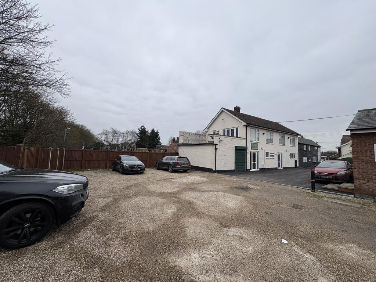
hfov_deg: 102.1
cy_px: 141
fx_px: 152
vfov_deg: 85.7
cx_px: 188
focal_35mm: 14
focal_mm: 2.22
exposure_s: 1/605
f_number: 2.2
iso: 40
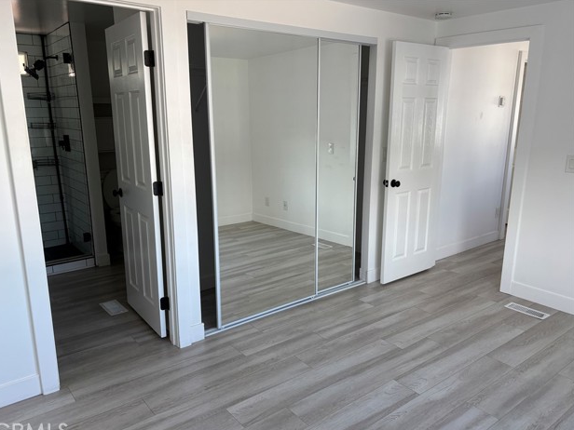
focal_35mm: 27
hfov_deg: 65.3
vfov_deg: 51.3
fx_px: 448
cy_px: 222
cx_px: 278
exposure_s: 1/121
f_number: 1.6
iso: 80
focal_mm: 5.96
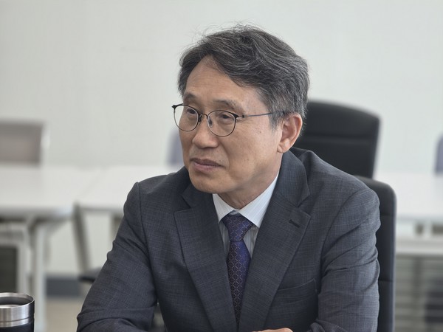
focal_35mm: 115
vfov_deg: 12.9
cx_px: 222
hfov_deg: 17.1
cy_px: 166
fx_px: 1472
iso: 64
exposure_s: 1/60
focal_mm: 18.6
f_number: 3.4
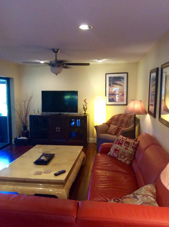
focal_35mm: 32
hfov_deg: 44.0
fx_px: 209
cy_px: 114
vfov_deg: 56.9
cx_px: 84
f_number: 2.4
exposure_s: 1/24
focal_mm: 3.3
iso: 100
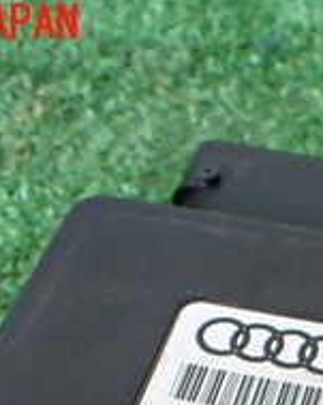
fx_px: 1112
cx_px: 332
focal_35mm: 93
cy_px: 480
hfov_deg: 16.2
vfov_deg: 19.5
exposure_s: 1/125
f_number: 2.3
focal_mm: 5.4
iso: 500
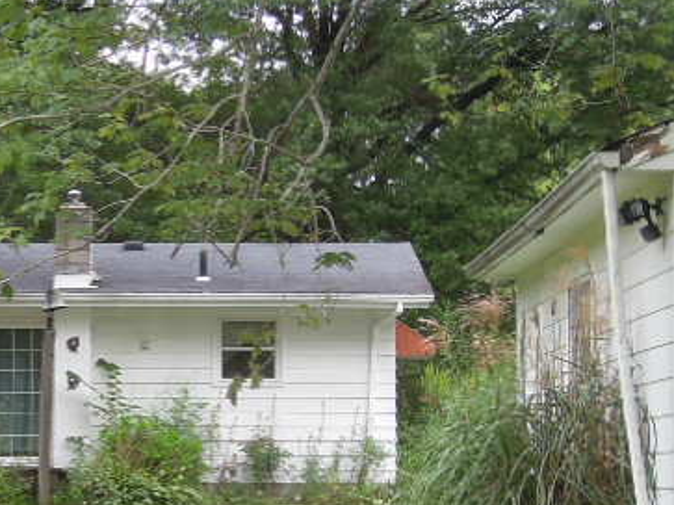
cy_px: 349
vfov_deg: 11.6
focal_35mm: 127
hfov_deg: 15.0
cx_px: -154
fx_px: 2472
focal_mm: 8.1
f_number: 3.5
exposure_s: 1/320
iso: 160
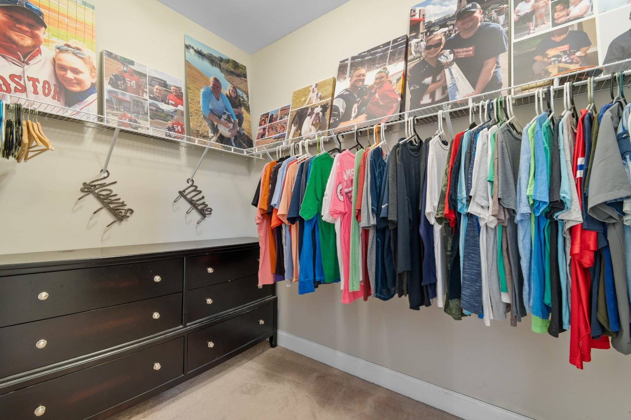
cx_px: 316
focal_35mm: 15
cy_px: 210
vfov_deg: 77.3
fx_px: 263
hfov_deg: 100.4
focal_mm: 10
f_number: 4.5
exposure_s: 1/5
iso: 100
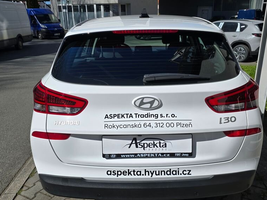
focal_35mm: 31
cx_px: 143
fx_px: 239
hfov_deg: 58.3
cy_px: 101
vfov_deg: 45.4
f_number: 1.7
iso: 12
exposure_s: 1/1422
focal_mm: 6.3
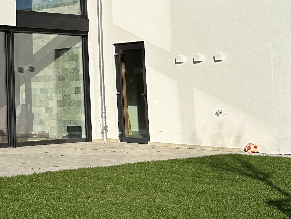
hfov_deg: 23.8
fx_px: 647
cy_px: 19
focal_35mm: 77
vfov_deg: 18.8
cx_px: -26
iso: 80
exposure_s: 1/7576
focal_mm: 6.86
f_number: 1.78
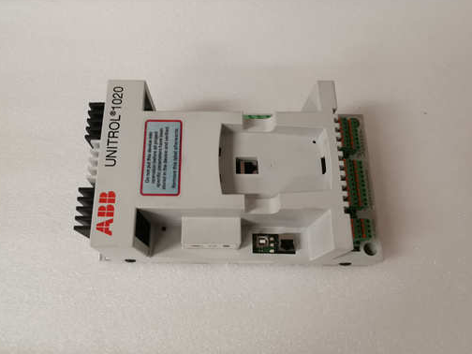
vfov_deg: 54.8
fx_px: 341
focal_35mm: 25
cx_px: 199
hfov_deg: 69.0
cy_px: 190
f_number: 2.2
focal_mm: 3.95
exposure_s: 1/36
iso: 200
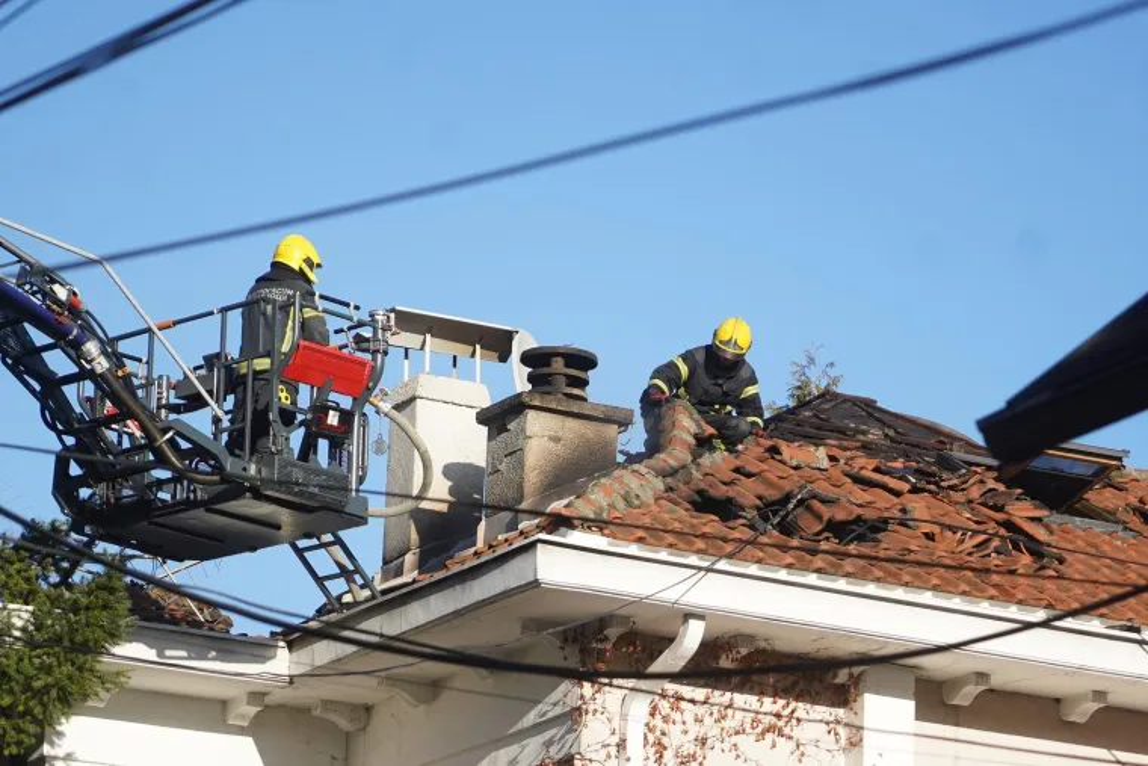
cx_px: 574
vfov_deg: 8.7
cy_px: 383
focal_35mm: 157
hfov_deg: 13.1
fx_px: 5007
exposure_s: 1/2000
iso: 400
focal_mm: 105
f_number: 4
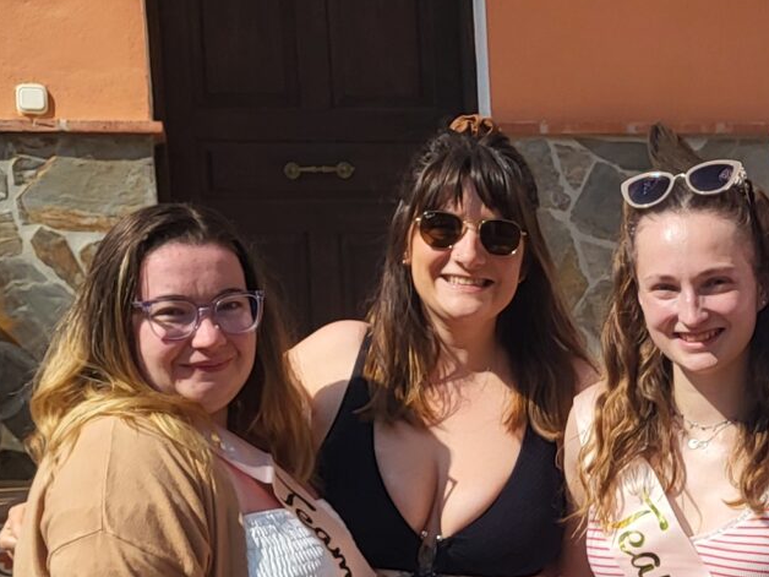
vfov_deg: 13.7
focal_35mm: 106
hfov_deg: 17.8
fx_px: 2355
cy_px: 636
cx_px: 894
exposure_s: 1/4187
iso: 40
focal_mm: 5.4
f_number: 1.8
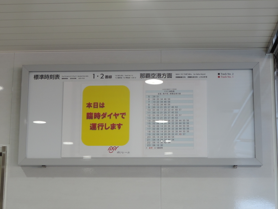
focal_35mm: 75
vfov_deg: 19.6
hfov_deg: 26.0
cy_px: 104
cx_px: 139
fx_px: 602
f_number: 3.9
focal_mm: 13.3
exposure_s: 1/100
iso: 320
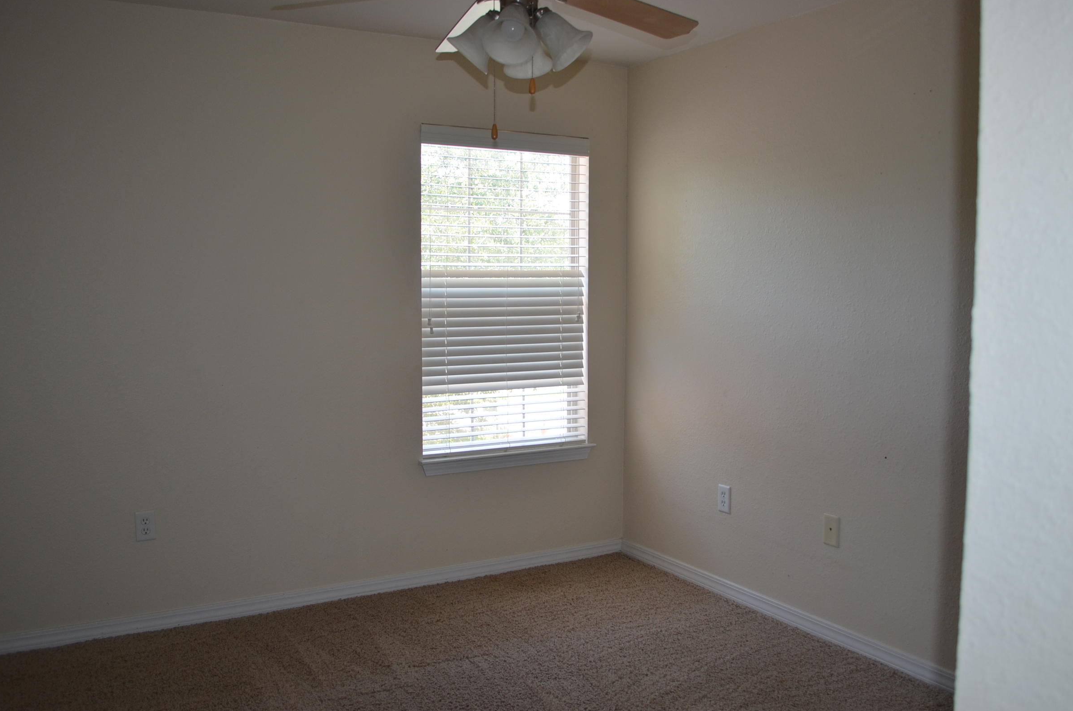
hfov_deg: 60.4
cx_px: 543
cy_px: 350
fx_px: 922
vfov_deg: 42.1
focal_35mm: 31
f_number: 3.8
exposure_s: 1/125
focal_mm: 20
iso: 280
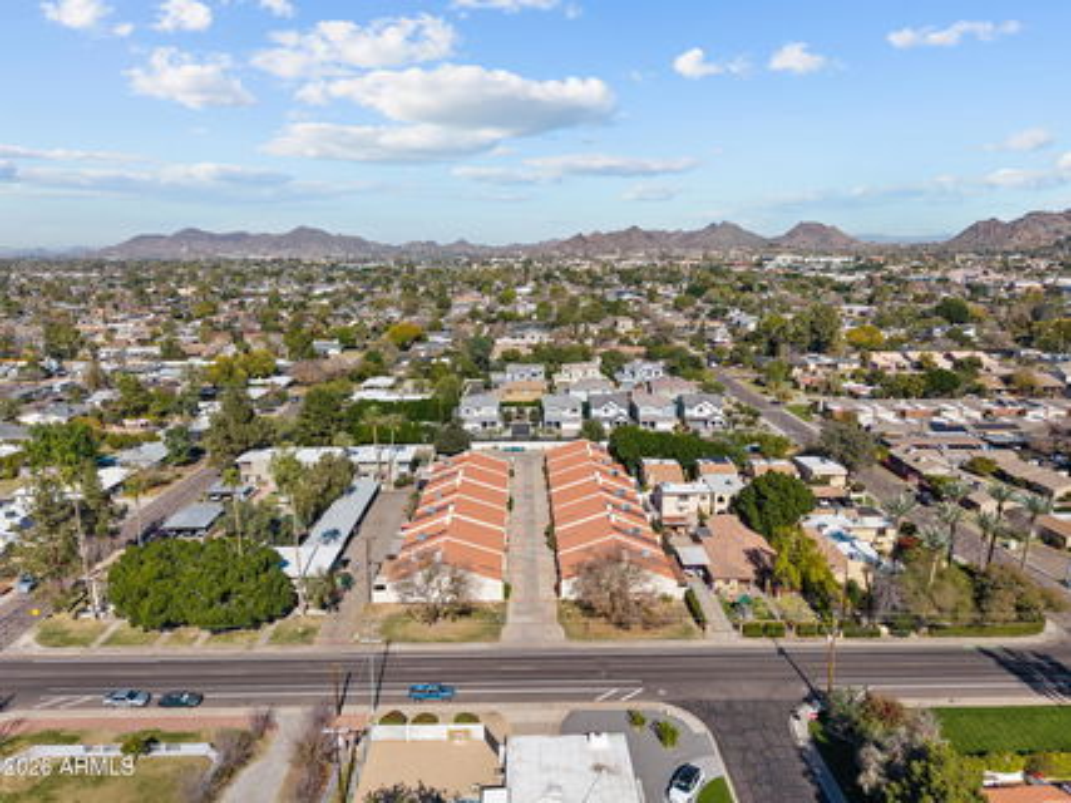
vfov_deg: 56.8
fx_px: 742
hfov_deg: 71.6
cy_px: 402
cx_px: 536
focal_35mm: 24
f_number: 1.8
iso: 110
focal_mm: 8.67
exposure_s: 1/4000
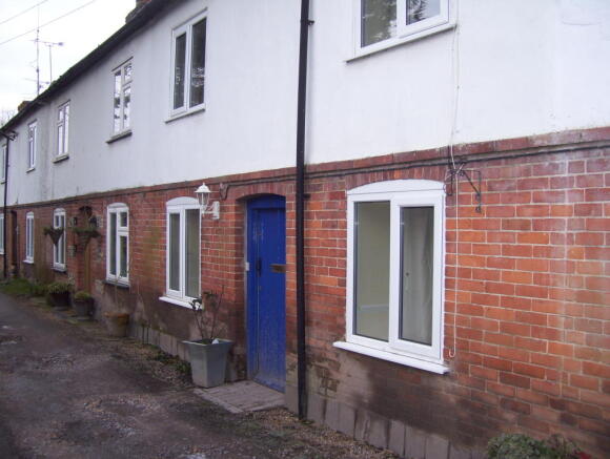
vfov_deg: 39.8
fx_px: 635
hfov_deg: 51.3
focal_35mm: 36
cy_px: 230
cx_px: 305
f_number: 2.7
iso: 80
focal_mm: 6
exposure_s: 1/160
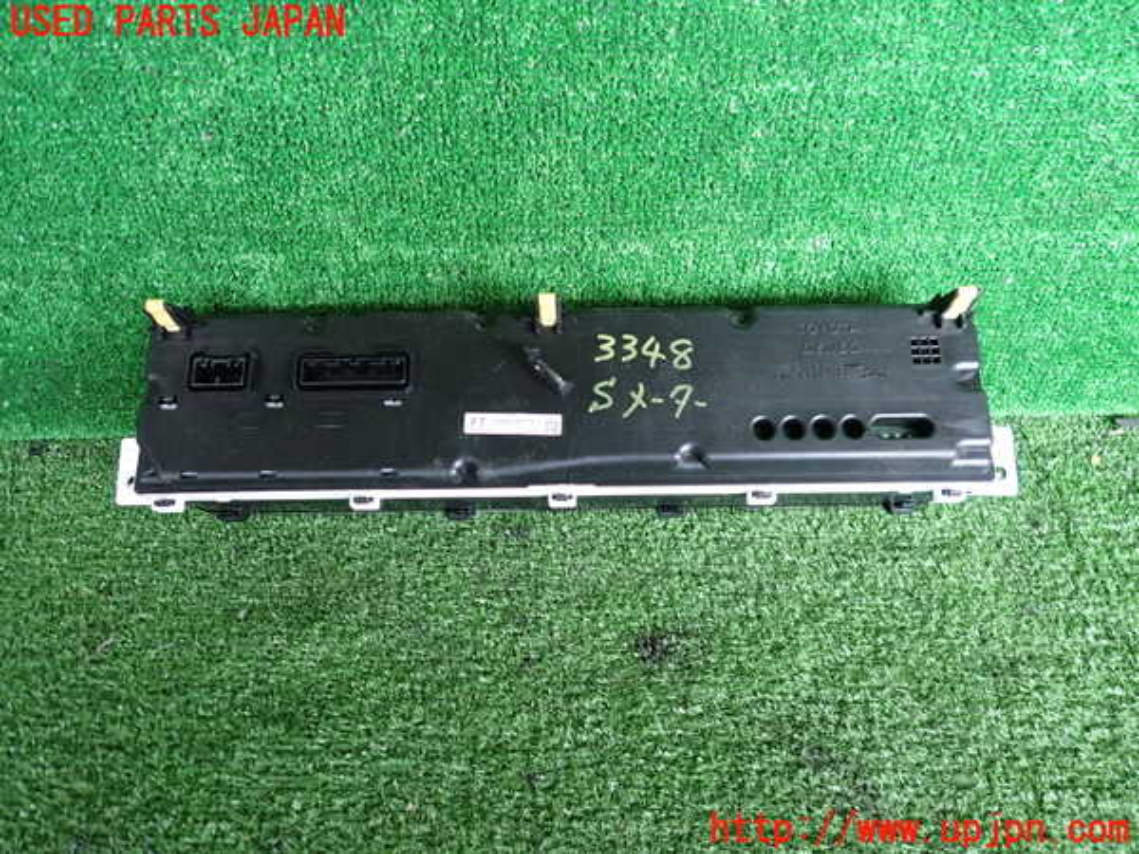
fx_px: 823
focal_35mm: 25
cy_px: 427
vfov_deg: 54.9
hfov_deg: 69.4
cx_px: 570
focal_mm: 4.5
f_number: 2
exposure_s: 1/30
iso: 250
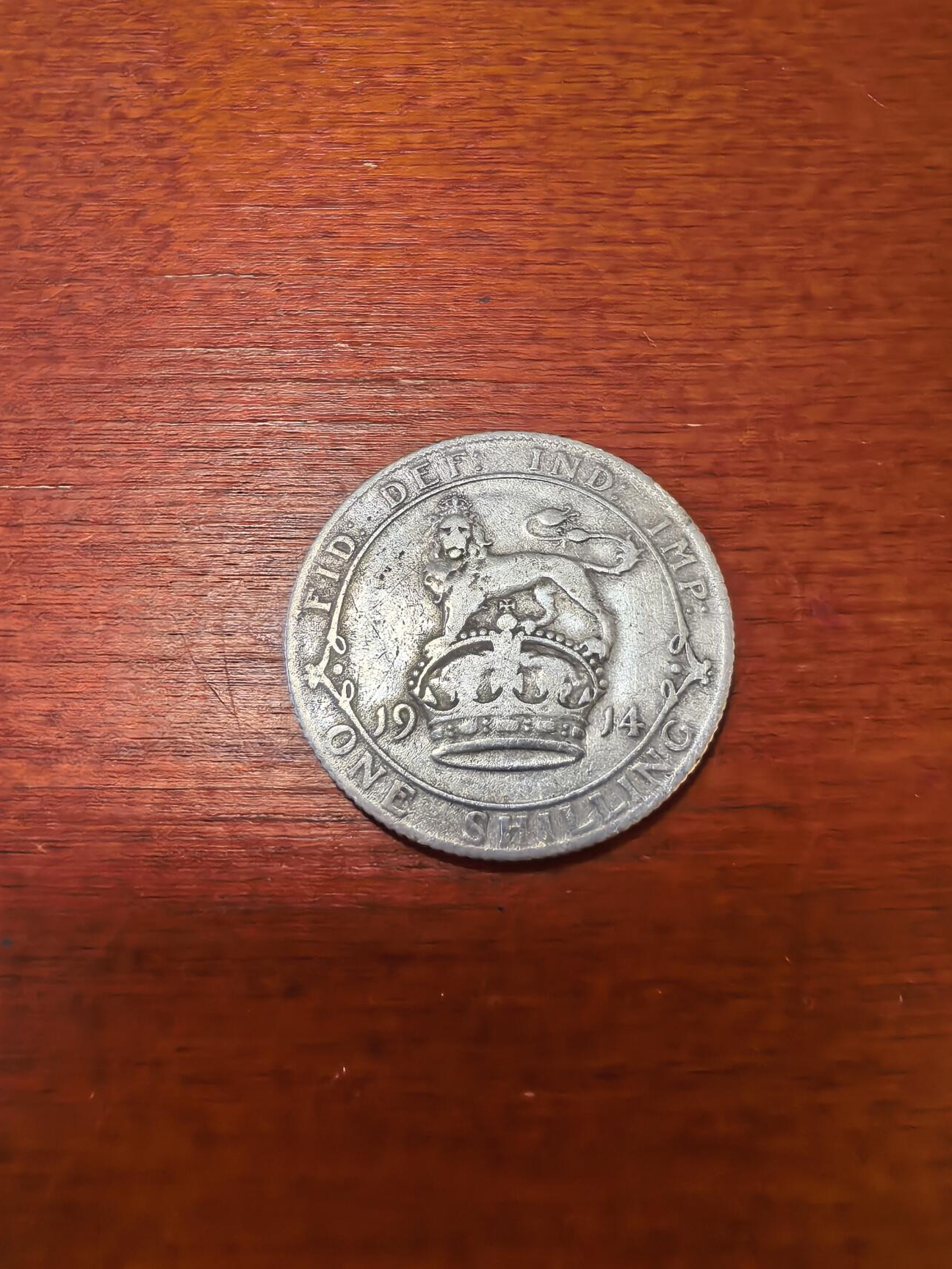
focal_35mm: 25
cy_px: 615
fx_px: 917
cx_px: 487
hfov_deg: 54.9
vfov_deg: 69.4
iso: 200
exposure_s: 1/50
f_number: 2.2
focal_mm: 1.68
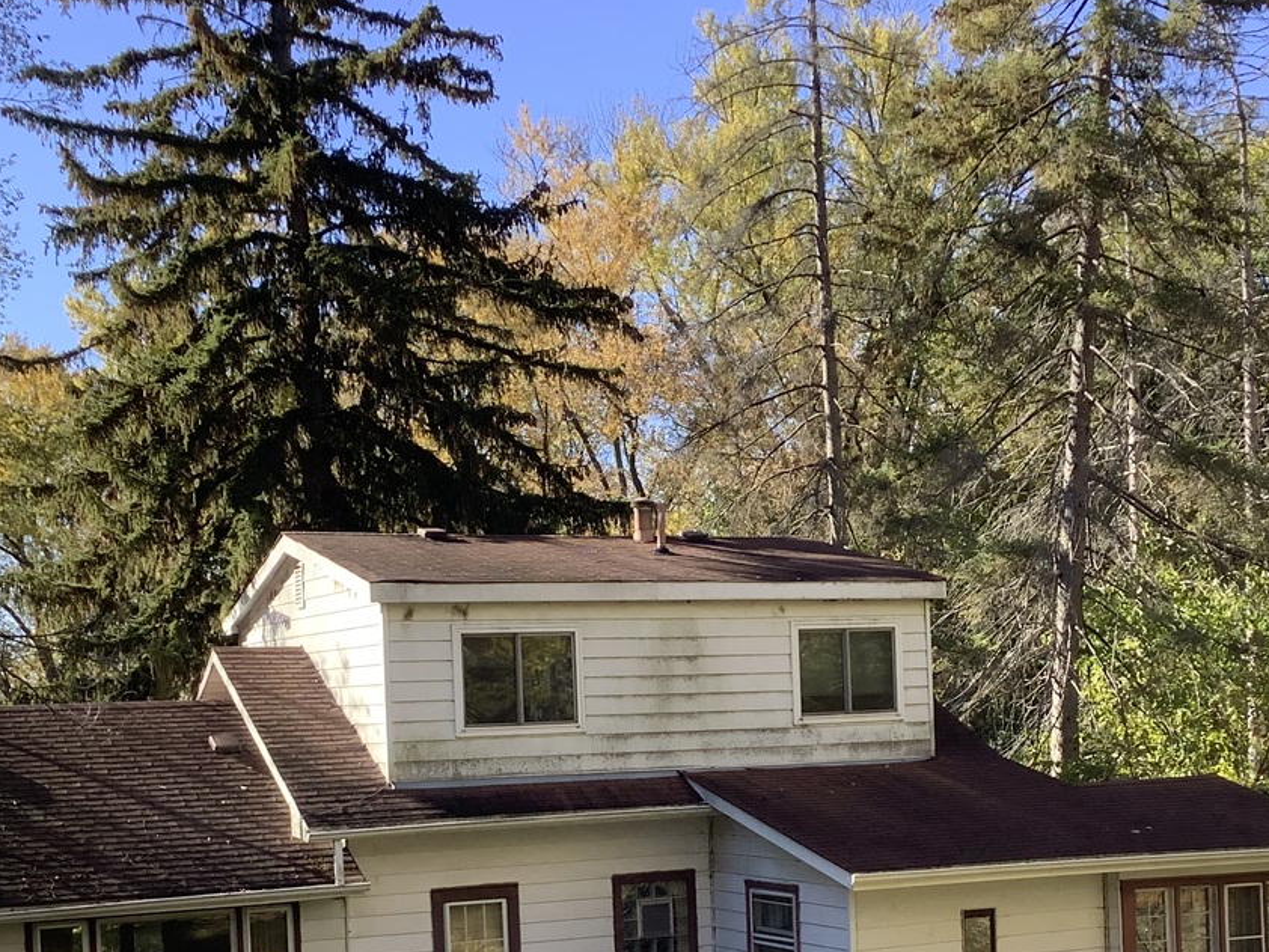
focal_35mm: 53
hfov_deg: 36.2
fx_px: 1943
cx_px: 648
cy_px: 792
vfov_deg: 26.9
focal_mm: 3.3
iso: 25
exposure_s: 1/202
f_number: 2.4
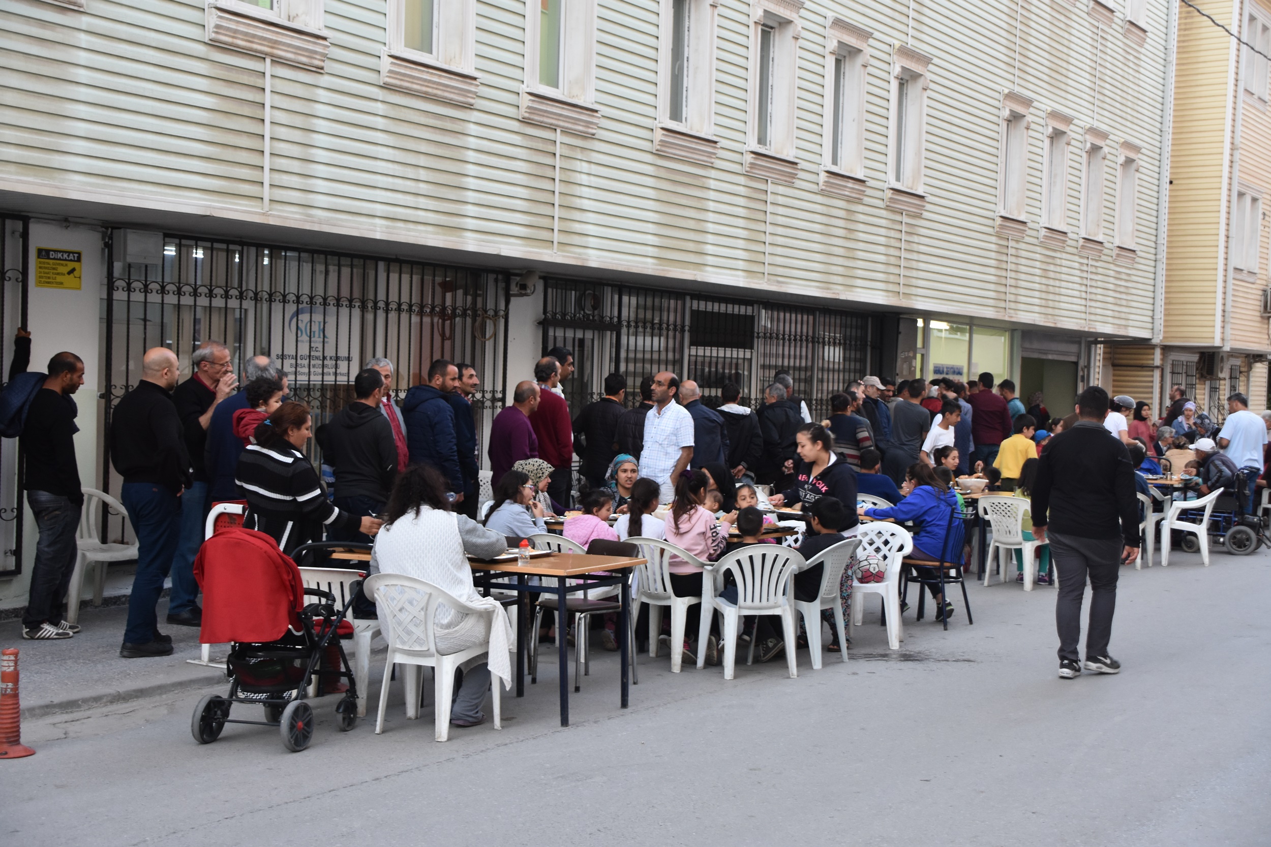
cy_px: 424
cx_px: 636
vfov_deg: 26.5
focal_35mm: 51
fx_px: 1801
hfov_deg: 38.9
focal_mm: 34
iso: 800
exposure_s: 1/60
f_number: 4.5
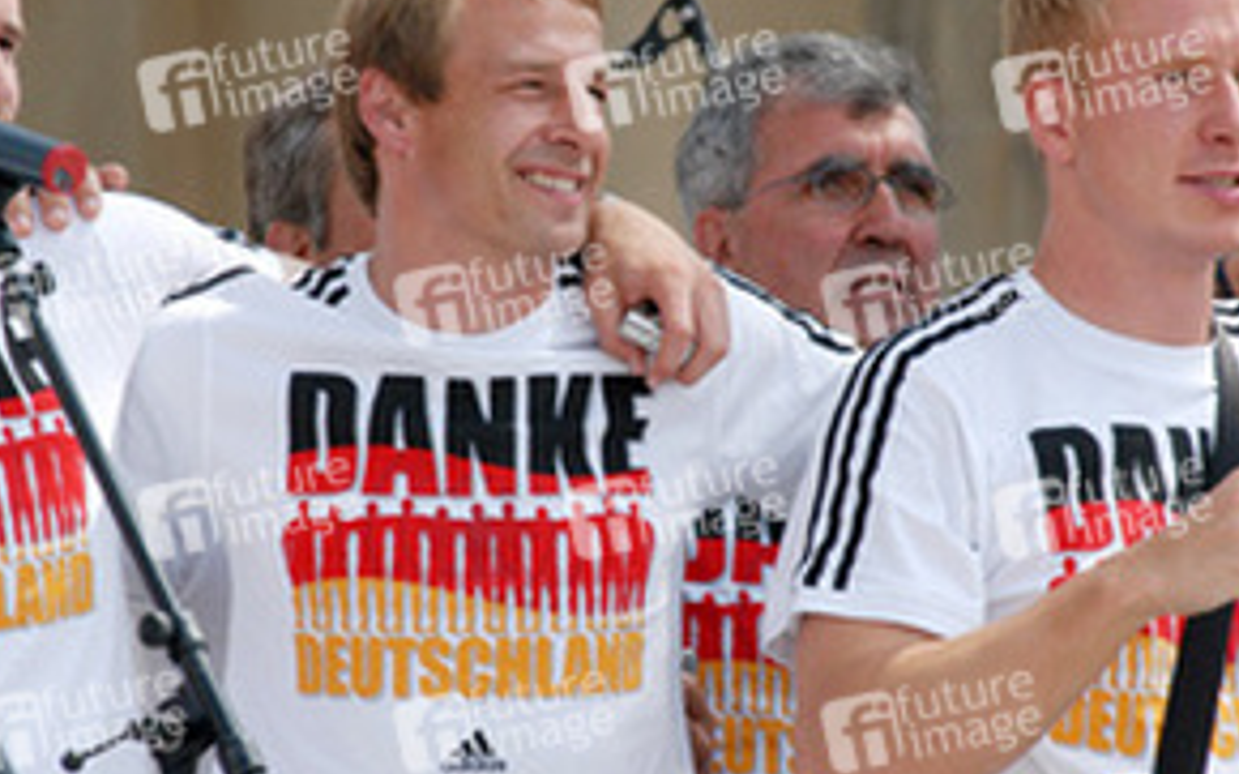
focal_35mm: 475
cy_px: 402
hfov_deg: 4.4
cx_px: 562
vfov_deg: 2.8
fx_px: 16033
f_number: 9
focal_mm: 200
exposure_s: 1/250
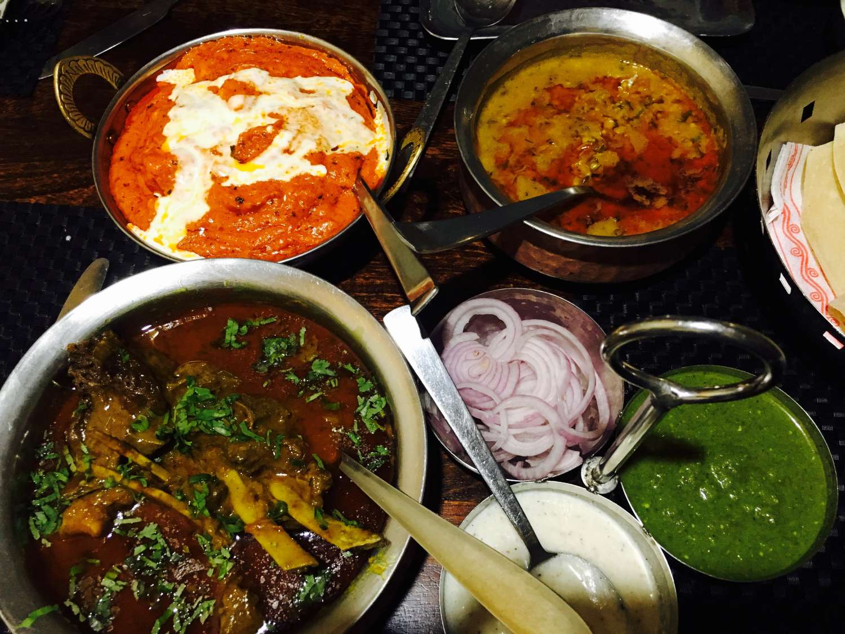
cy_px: 317
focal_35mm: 29
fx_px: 708
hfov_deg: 61.7
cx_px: 422
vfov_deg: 48.2
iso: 200
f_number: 2.2
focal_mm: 4.15
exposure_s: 1/25
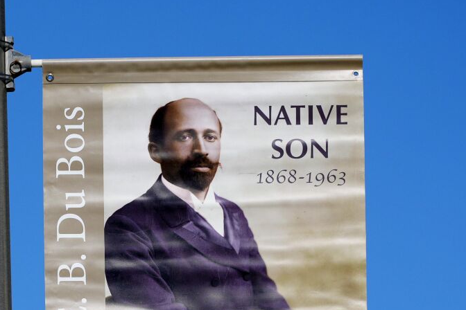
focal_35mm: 483
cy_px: 348
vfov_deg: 2.8
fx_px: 6252
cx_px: -6
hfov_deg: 4.3
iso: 125
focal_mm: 184
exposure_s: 1/2000
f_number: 4.5
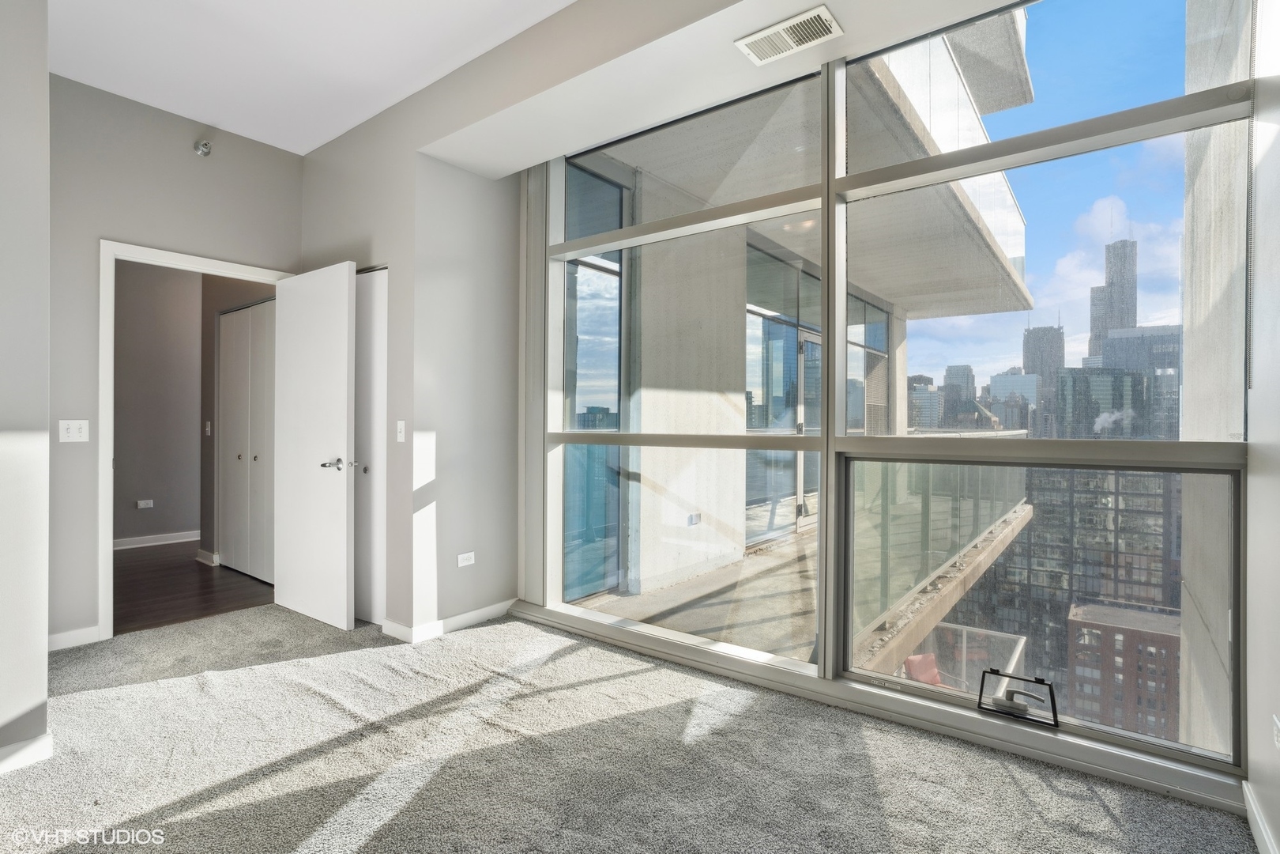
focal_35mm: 17
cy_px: 427
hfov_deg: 93.3
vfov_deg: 70.4
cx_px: 640
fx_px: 604
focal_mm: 17
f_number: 9
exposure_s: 1/160
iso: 320
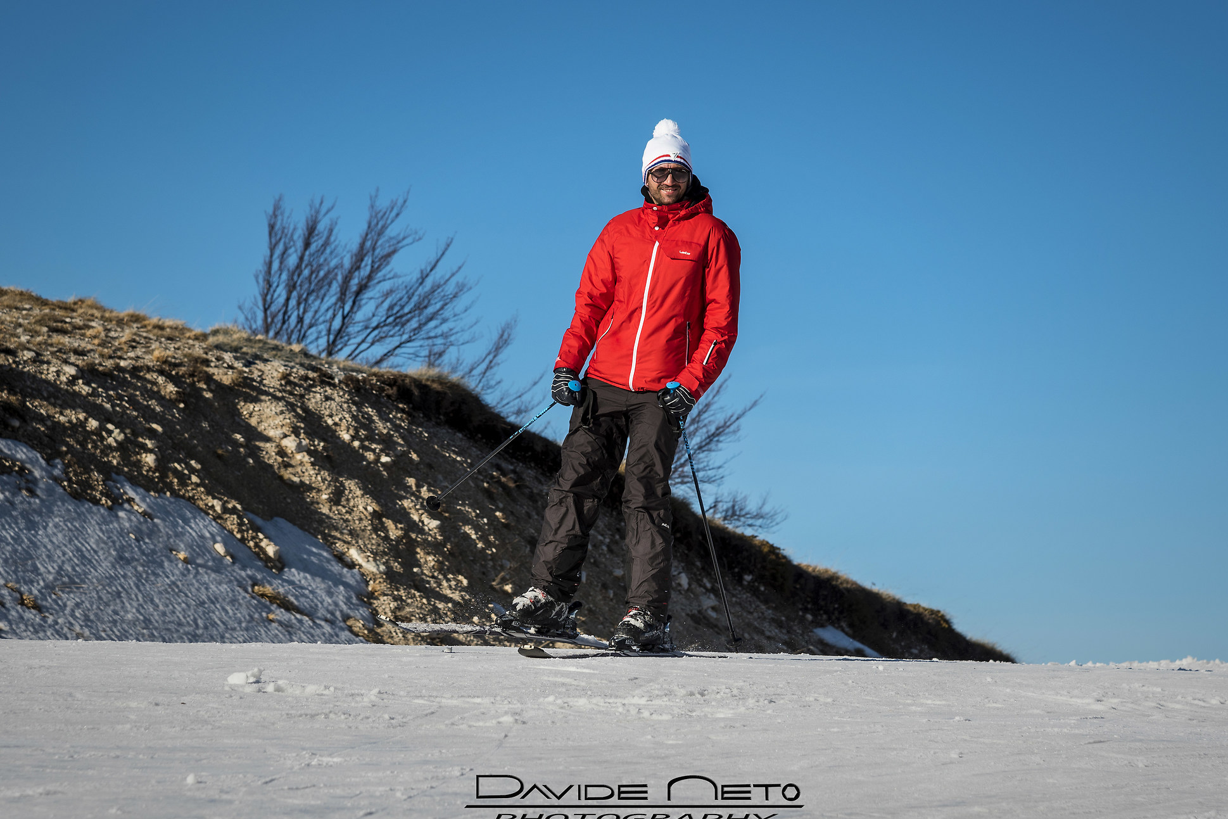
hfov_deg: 15.8
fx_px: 4434
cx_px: 628
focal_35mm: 130
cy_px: 365
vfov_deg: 10.5
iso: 100
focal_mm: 105
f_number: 8
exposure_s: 1/640
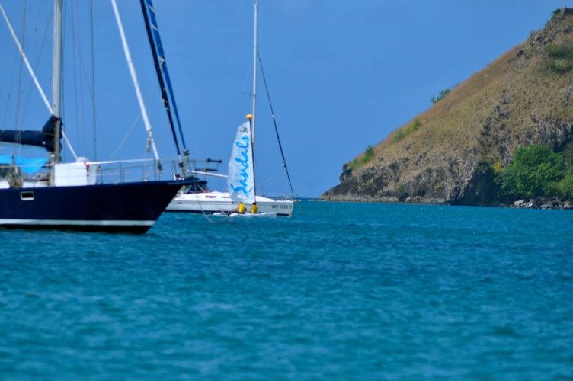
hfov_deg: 6.2
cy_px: 190
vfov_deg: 4.2
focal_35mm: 330
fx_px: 5248
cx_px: 286
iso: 250
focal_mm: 220
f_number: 5.6
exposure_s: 1/2000
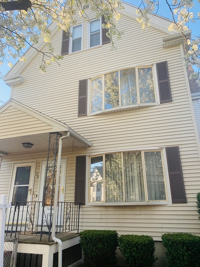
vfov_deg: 67.3
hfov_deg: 53.1
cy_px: 134
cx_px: 100
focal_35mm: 26
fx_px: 200
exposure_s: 1/282
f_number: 1.8
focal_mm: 4.25
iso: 25
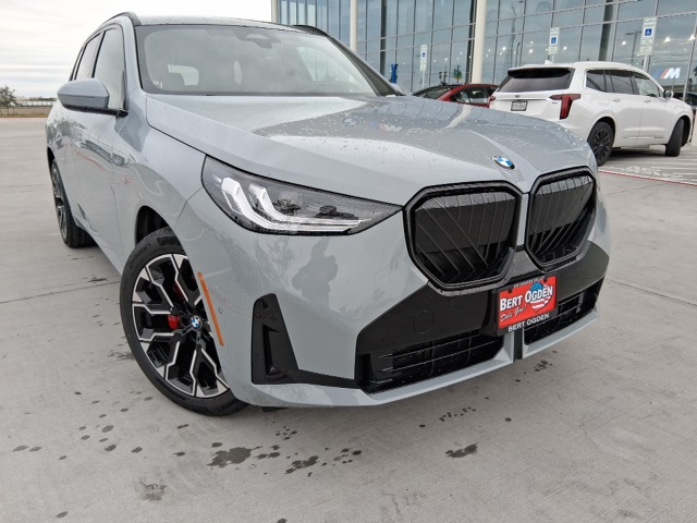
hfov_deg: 67.3
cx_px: 348
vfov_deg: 53.1
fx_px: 524
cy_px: 262
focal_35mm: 26
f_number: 1.8
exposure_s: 1/120
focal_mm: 3.98
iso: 25
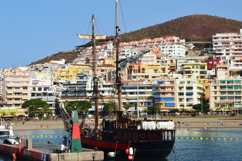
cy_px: 80
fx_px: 524
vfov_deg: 17.5
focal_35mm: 78
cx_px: 121
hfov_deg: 26.0
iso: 180
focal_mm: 52
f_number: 11
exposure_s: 1/500
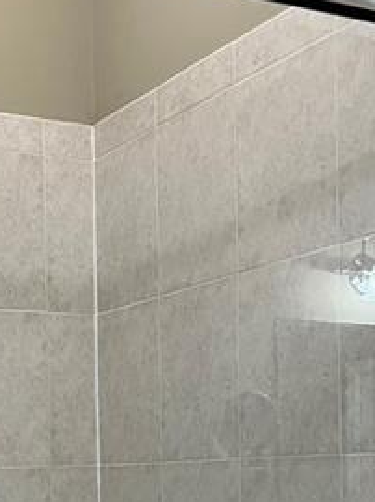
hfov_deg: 19.3
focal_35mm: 74
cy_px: 513
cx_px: 4
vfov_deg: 25.0
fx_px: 1071
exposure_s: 1/60
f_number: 1.5
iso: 100
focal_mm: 5.7
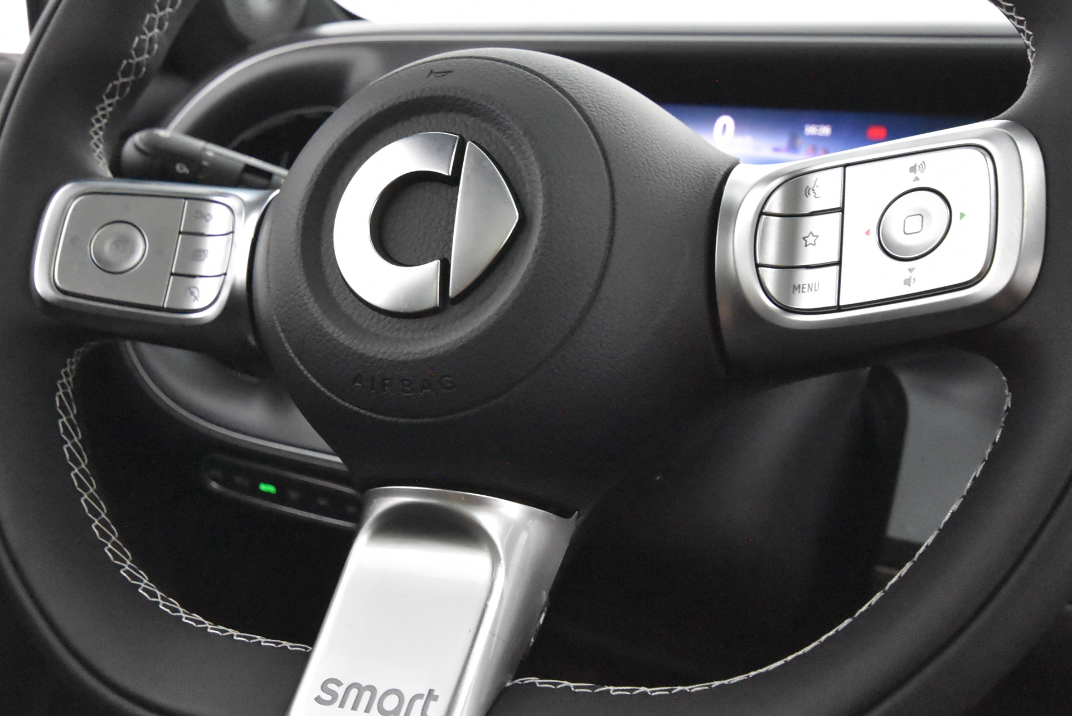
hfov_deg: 49.5
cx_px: 490
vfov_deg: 34.3
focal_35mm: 39
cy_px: 362
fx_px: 1162
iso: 11400
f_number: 5.6
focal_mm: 20
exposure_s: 1/60
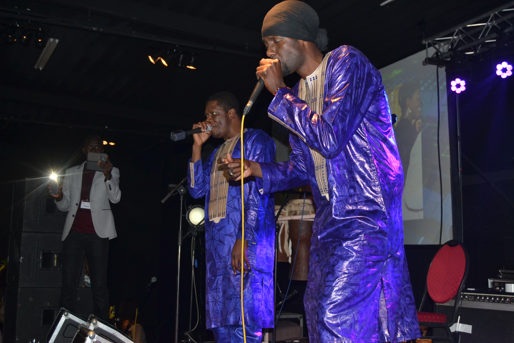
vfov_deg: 31.9
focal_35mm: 42
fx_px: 600
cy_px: 172
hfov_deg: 46.4
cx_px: 257
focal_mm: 28
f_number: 4
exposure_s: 1/60
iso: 400
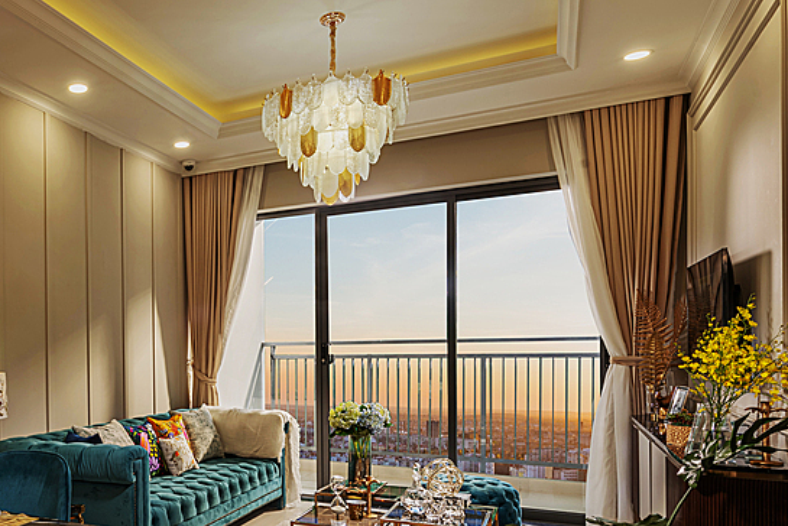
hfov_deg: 51.8
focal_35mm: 33
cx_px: 110
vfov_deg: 39.4
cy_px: 363
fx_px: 723
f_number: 11
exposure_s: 1/8
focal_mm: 15
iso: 31
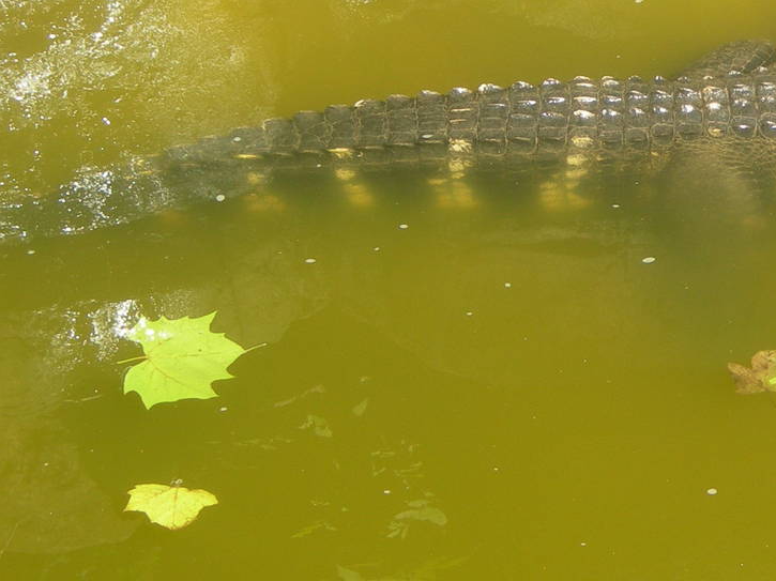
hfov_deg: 12.3
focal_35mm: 159
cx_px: 787
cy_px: 119
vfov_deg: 9.3
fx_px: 3563
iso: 50
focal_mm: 14.9
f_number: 3.7
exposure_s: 1/116
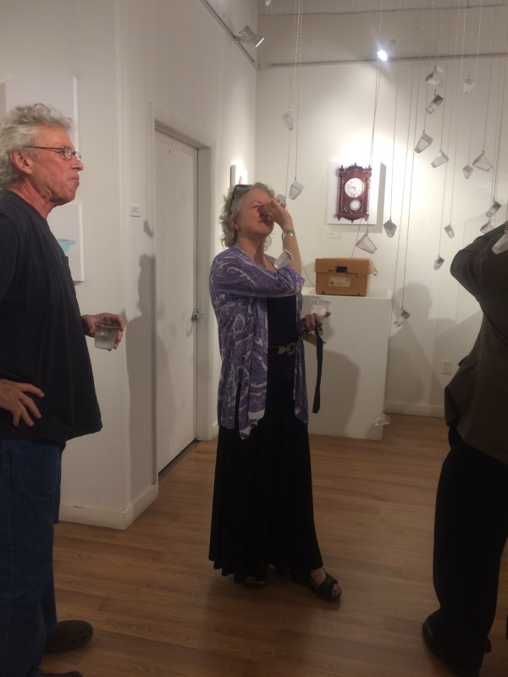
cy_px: 338
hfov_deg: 48.2
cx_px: 254
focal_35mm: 29
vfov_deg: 61.7
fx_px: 567
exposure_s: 1/30
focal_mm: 4.15
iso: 64
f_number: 2.2
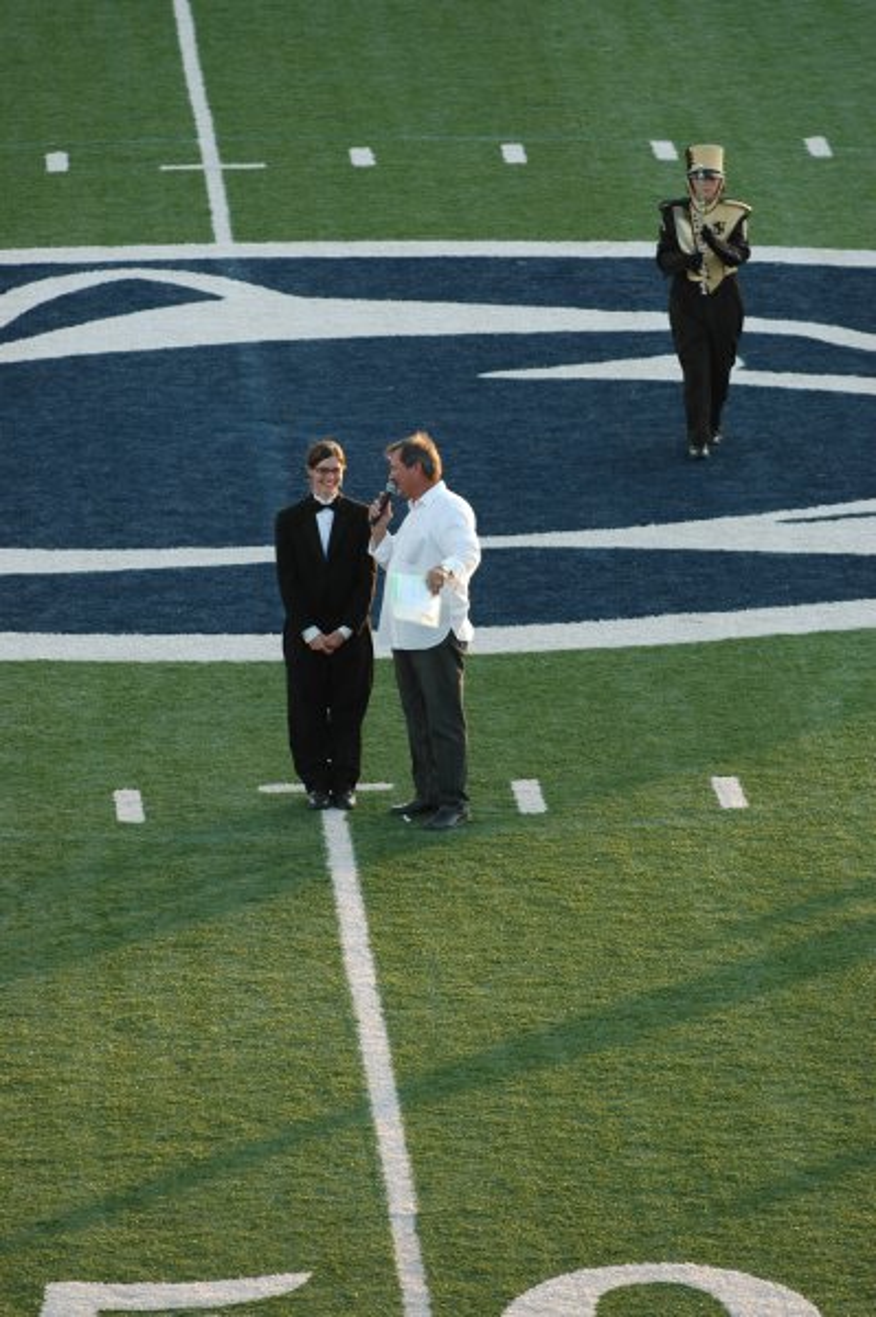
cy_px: 658
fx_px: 10968
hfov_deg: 4.6
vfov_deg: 6.9
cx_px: 438
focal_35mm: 300
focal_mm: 200
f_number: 3.5
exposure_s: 1/200
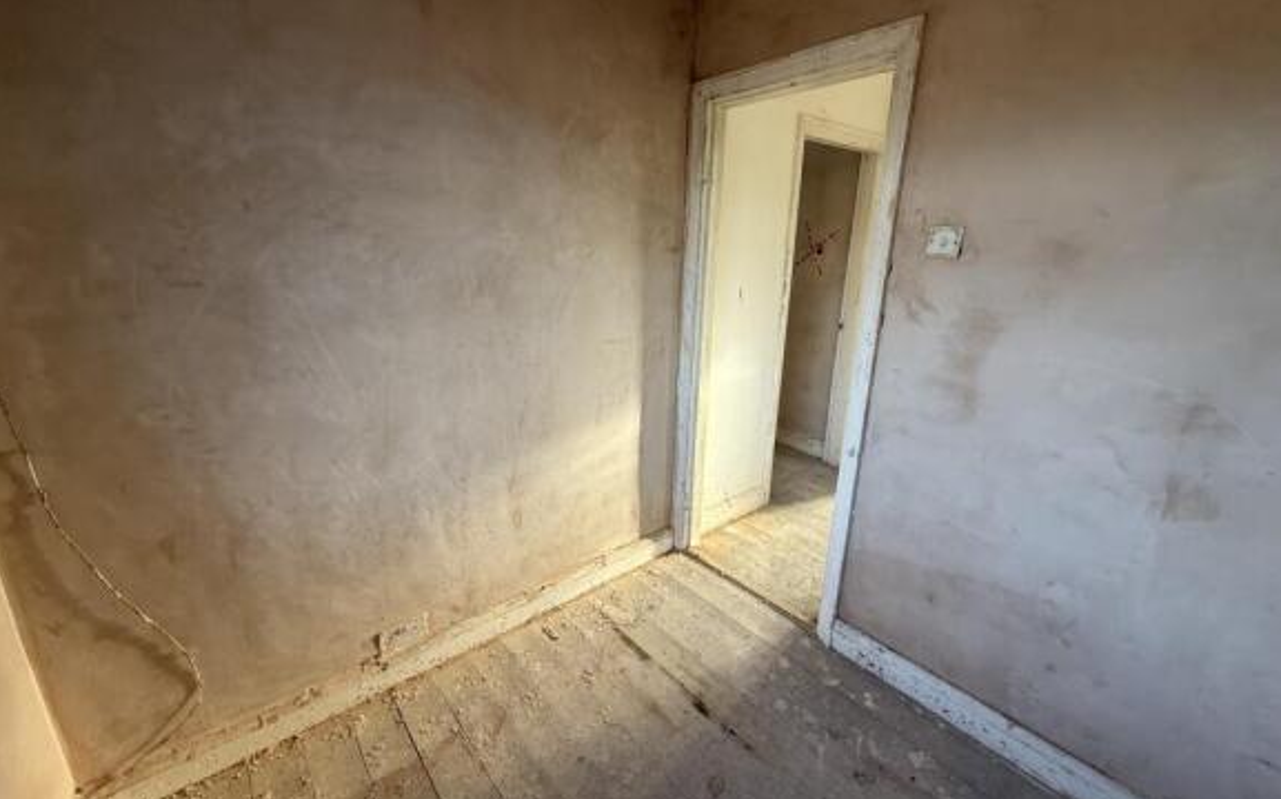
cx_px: 638
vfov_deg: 74.6
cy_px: 374
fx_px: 523
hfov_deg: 101.5
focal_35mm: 15
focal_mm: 2.22
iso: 80
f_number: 2.2
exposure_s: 1/99
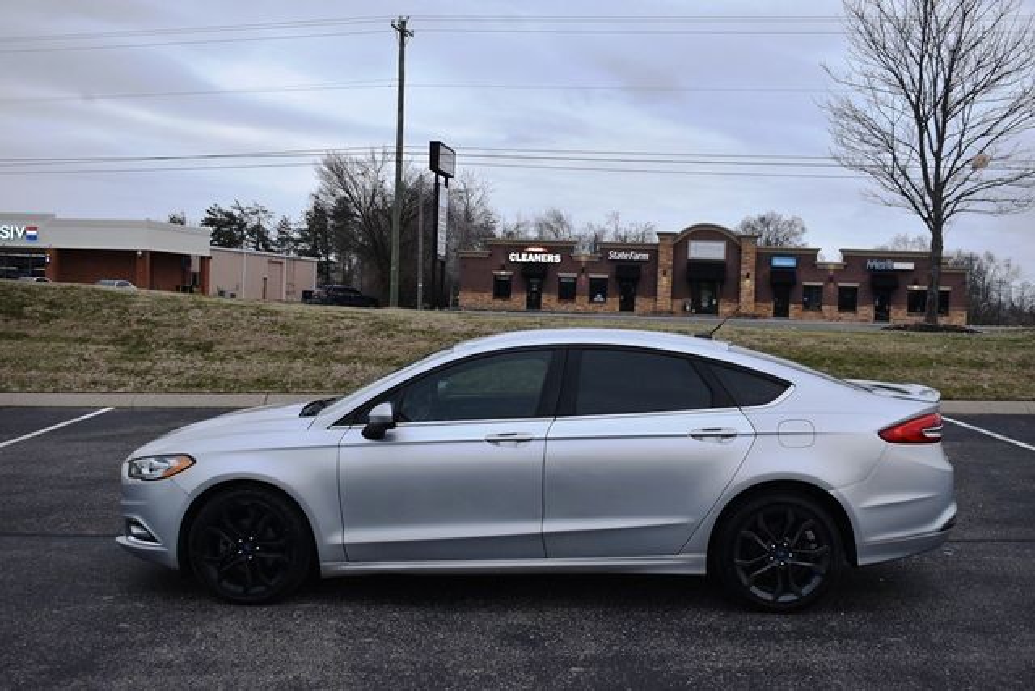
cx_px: 518
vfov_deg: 35.5
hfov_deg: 51.3
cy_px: 346
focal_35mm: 38
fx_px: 1078
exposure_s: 1/250
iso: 400
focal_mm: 25
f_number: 5
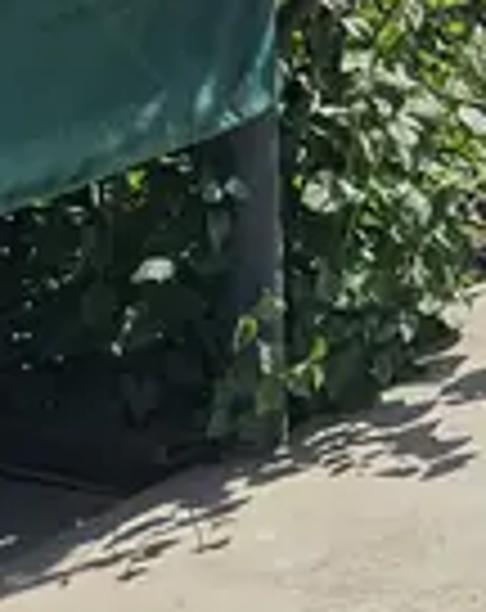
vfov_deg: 11.9
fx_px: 2691
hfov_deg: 8.9
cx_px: 1325
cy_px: -500
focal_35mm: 149
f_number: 1.7
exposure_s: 1/1186
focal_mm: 6.3
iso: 10
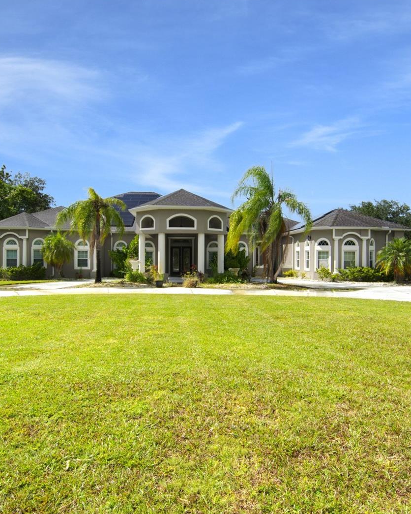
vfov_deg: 70.9
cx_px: 197
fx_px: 361
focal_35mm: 24
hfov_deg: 59.3
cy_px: 259
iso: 100
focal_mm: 11
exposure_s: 1/100
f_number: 11
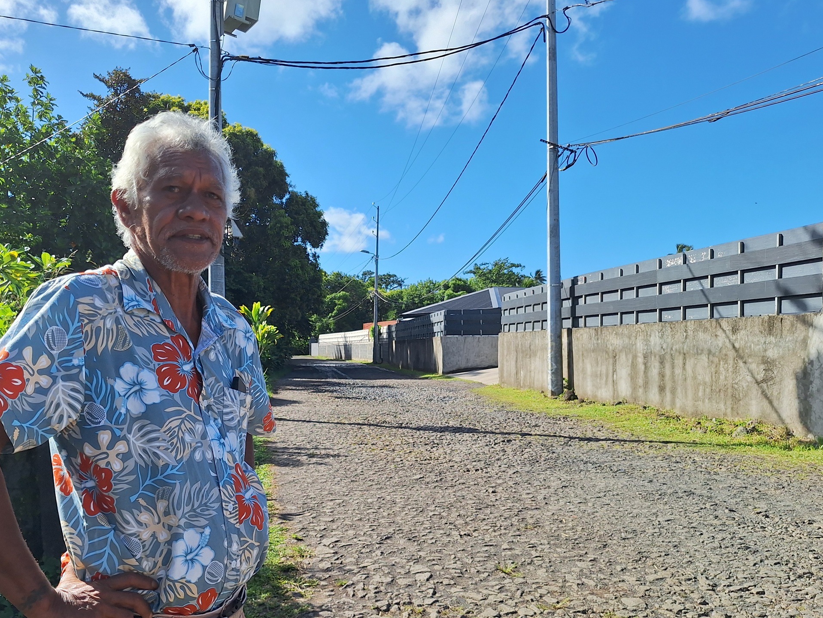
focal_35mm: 30
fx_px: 713
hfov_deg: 59.3
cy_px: 364
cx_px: 317
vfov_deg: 46.6
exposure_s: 1/2625
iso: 40
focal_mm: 5.54
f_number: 1.8
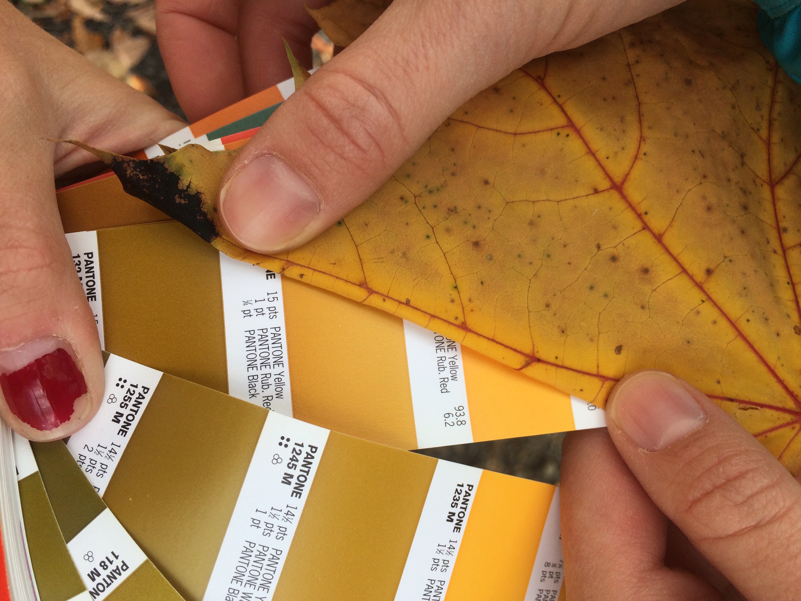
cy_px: 300
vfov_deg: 48.2
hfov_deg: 61.7
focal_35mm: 29
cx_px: 400
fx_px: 671
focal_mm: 4.15
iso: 32
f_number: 2.2
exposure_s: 1/533
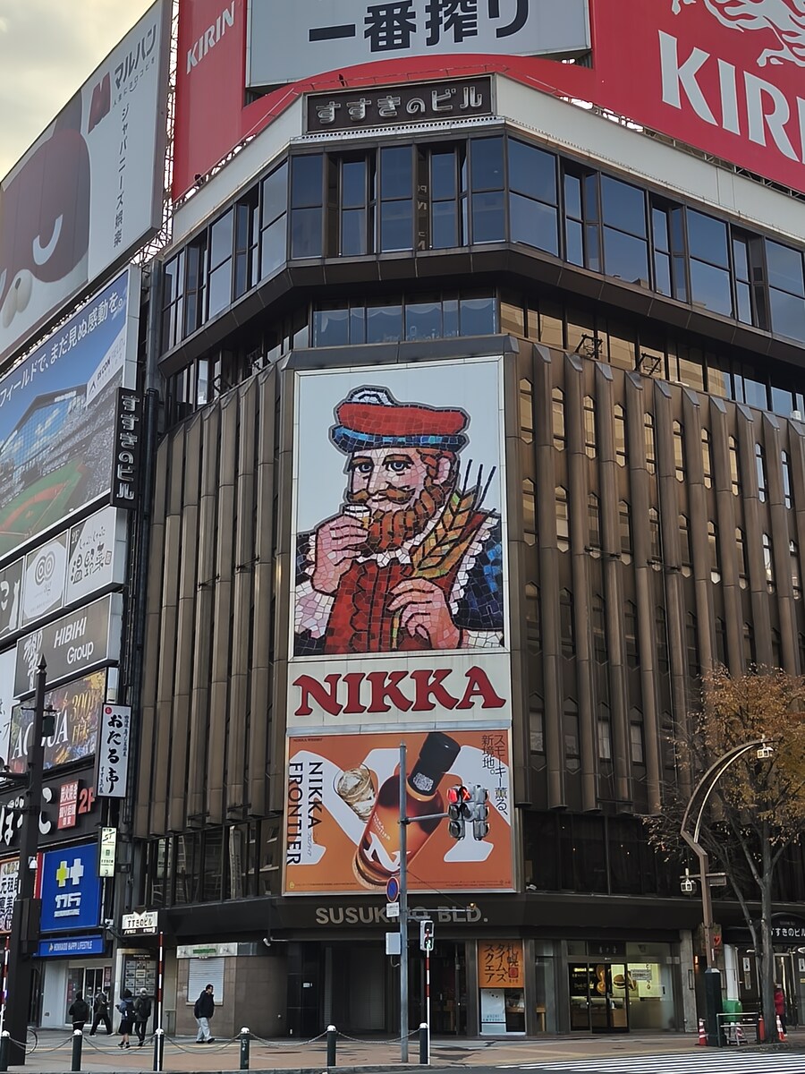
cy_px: 537
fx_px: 1426
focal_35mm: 46
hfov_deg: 31.5
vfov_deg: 41.2
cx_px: 402
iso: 80
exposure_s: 1/120
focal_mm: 6.18
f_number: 1.65
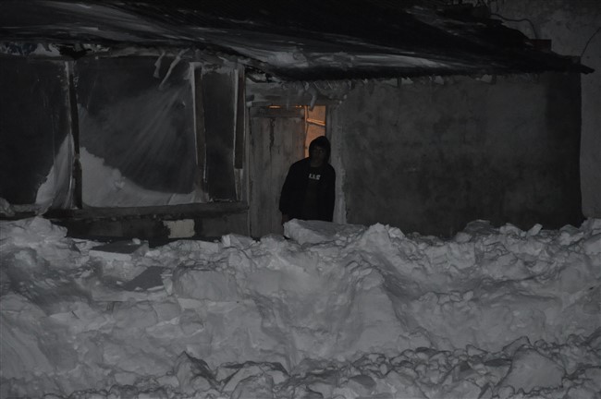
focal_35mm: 158
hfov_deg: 13.1
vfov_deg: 8.7
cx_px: 300
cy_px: 200
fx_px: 2627
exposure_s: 1/60
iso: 2500
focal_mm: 105
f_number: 5.6
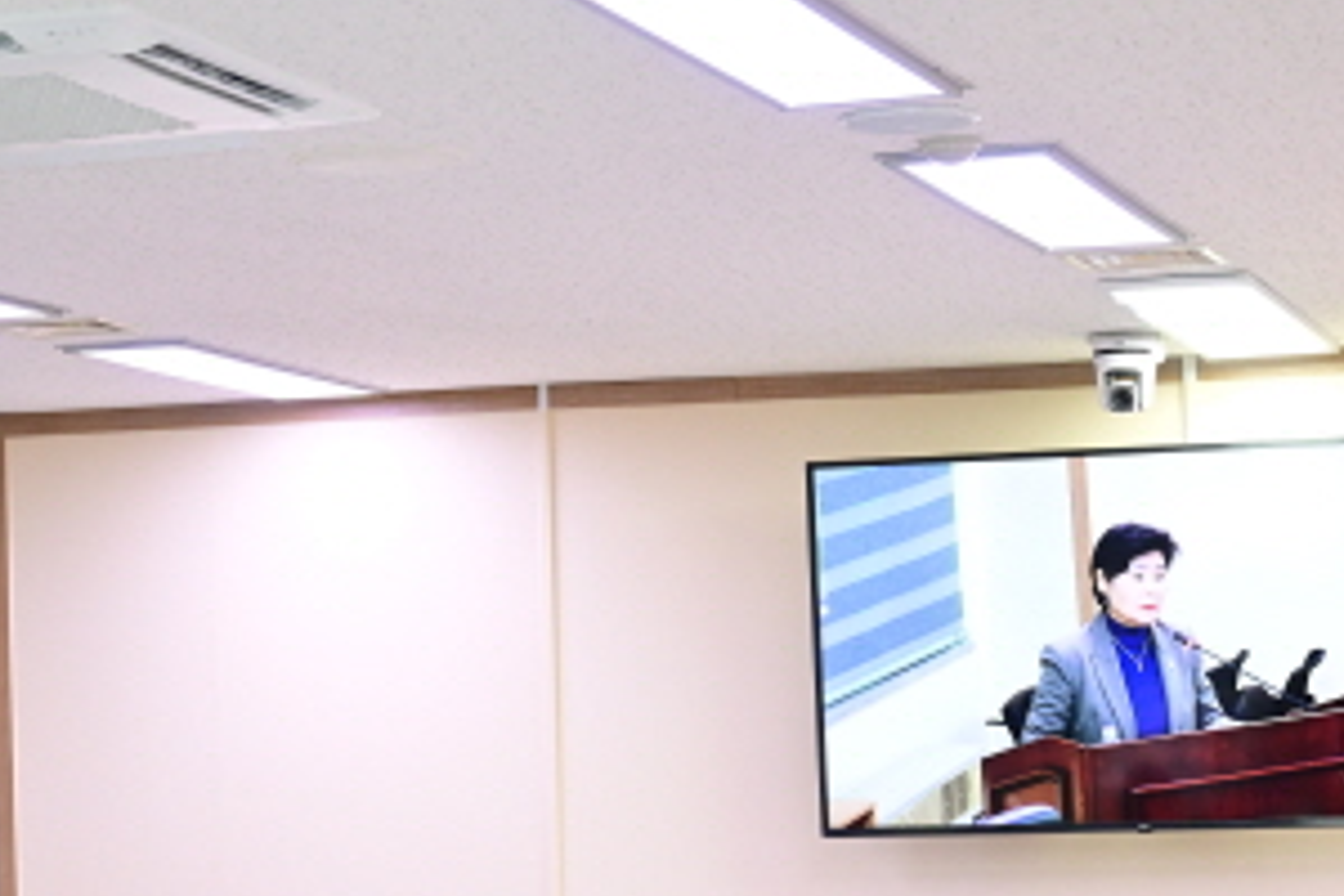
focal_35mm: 114
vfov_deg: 12.0
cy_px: 717
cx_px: 618
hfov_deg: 17.9
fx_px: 4256
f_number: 4
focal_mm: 57
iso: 2000
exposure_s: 1/160
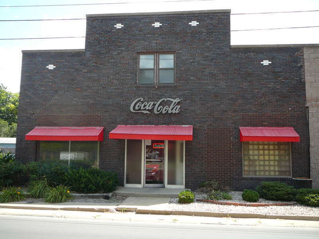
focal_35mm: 35
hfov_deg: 52.6
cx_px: 160
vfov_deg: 40.7
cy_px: 120
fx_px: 323
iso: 80
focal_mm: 5.2
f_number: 2.8
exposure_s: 1/320
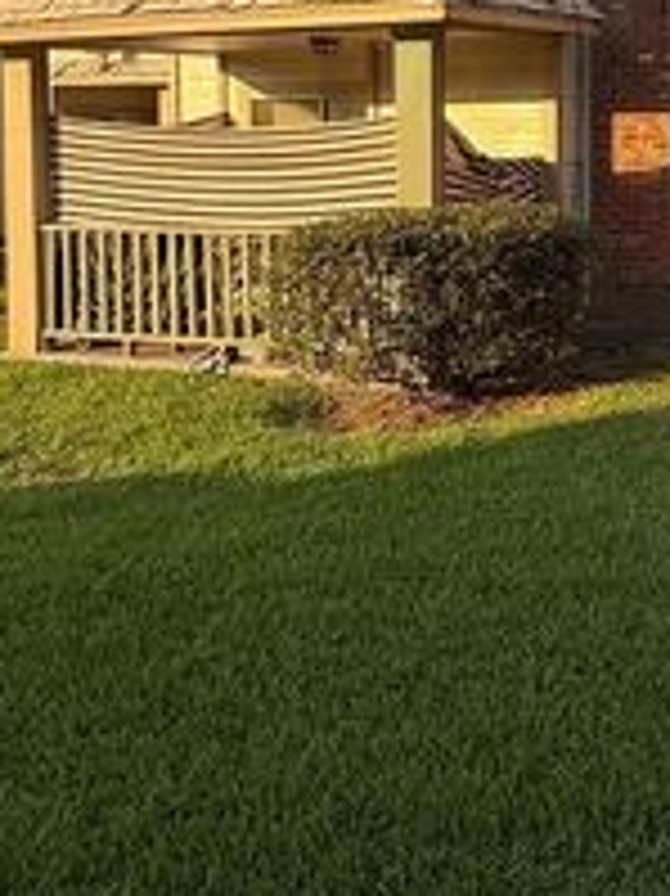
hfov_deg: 27.6
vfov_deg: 38.6
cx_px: 778
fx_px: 1214
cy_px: 151
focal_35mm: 47
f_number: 2.2
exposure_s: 1/853
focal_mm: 2.22
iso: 50
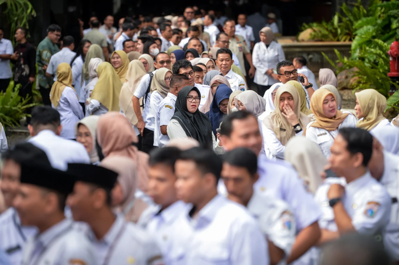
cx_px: 200
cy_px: 132
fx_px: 1994
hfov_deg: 11.4
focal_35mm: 180
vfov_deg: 7.6
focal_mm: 180
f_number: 3.5
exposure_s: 1/640
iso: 200
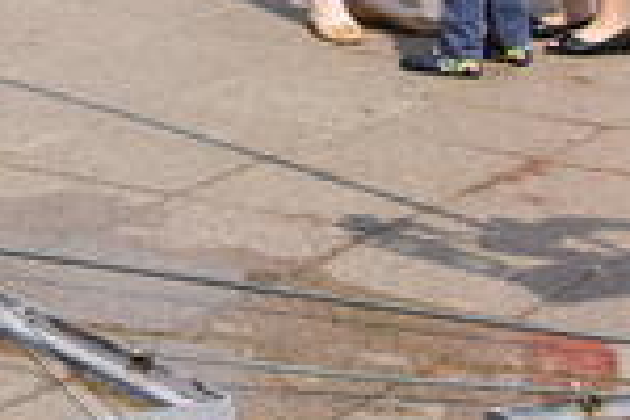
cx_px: -865
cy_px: -550
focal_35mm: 191
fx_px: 3342
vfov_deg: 6.8
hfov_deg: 9.6
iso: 100
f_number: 9
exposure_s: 1/160
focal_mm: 22
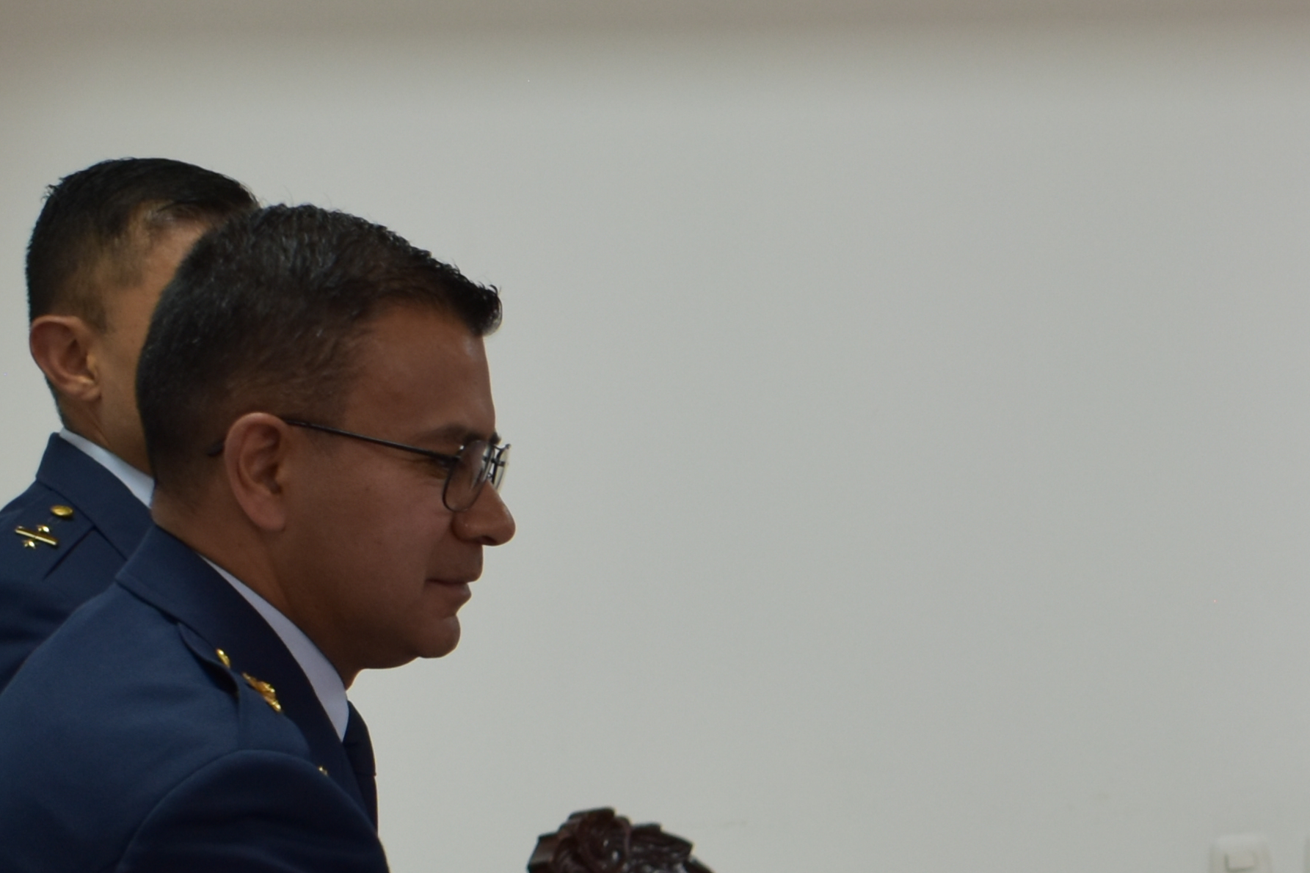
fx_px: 4403
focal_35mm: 121
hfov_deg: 16.7
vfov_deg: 11.3
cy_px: 703
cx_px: 1194
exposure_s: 1/60
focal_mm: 24
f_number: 4
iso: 360
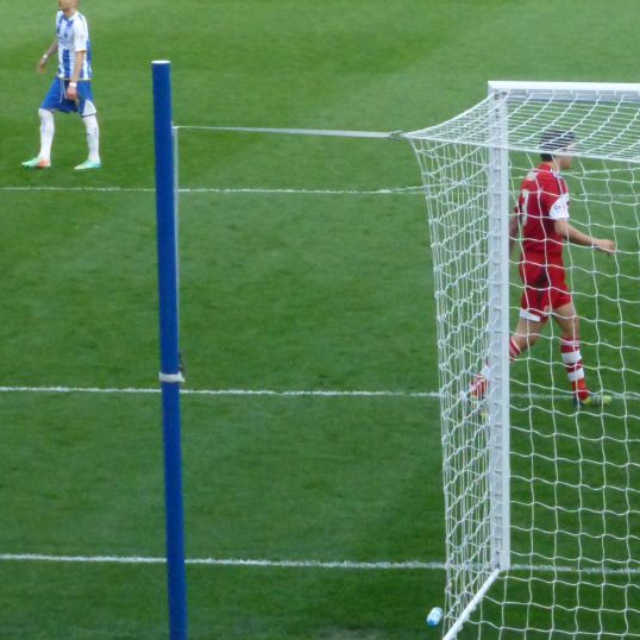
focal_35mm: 201
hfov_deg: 8.7
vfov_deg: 8.7
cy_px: 109
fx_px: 4204
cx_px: 601
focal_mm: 18.2
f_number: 5.3
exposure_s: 1/1000
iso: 1600
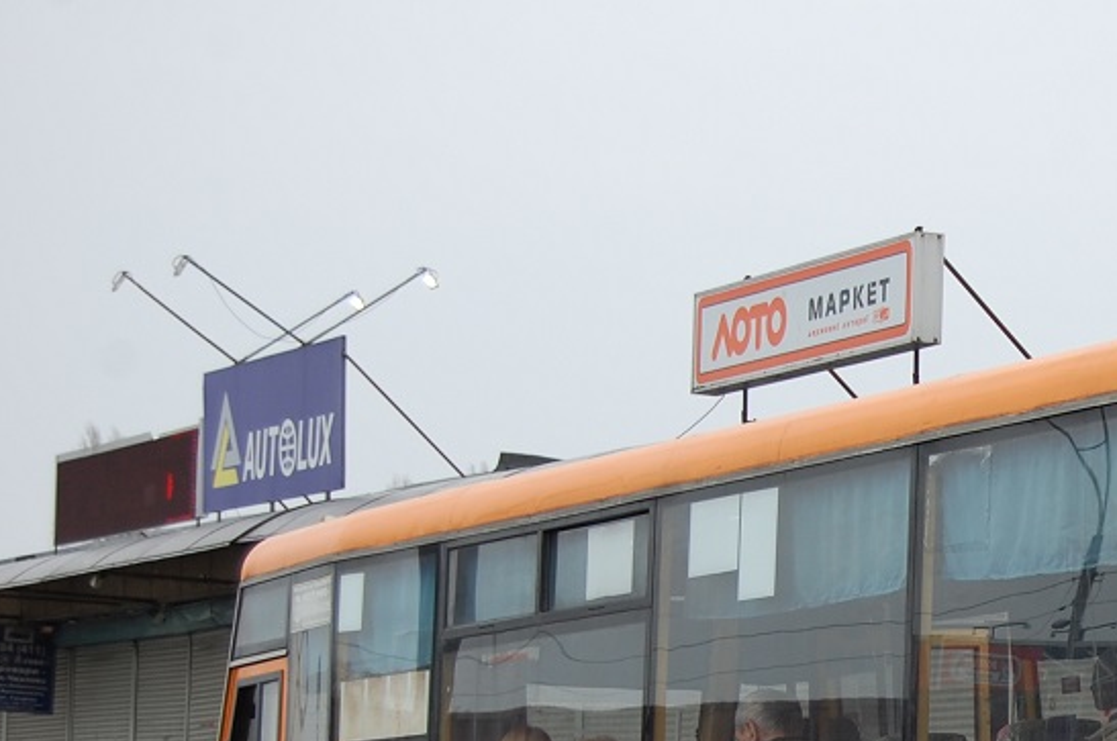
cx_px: 1193
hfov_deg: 13.6
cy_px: 811
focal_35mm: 148
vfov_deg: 9.2
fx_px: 4588
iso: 200
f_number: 6.3
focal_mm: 45
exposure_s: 1/160
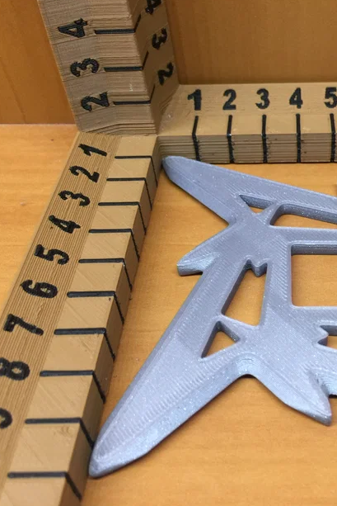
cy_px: 252
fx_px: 575
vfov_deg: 47.4
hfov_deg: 31.5
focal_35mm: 41
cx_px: 285
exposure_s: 1/15
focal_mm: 4.15
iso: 64
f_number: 2.2
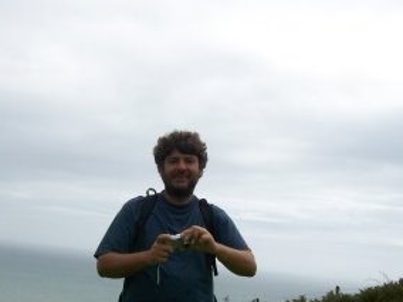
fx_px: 664
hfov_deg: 33.7
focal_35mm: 57
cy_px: 202
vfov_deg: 25.5
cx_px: 166
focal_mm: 6
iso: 80
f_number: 4.8
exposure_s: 1/818
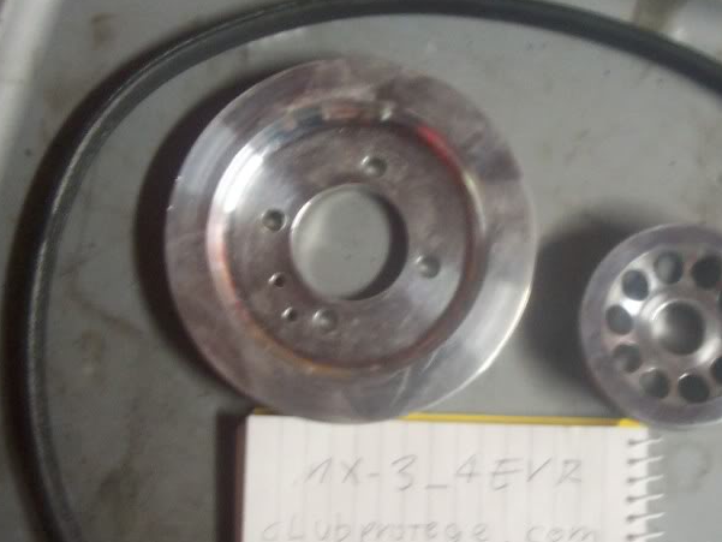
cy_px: 358
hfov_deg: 30.6
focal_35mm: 63
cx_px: 447
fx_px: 1314
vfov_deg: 23.2
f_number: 2.8
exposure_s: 1/8
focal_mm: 5.6
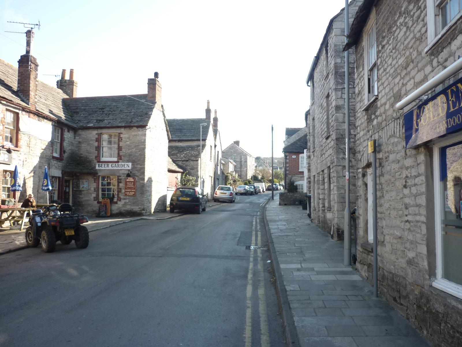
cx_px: 231
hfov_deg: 55.4
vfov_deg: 42.9
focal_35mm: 33
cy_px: 174
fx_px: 440
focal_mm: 5.5
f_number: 2.8
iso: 80
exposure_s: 1/320
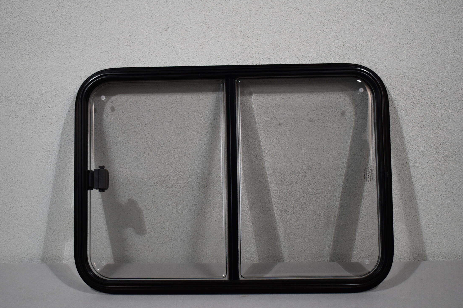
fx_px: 630
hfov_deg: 40.2
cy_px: 170
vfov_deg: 27.5
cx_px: 198
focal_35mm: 49
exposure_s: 1/250
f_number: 4.2
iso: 560
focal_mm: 28
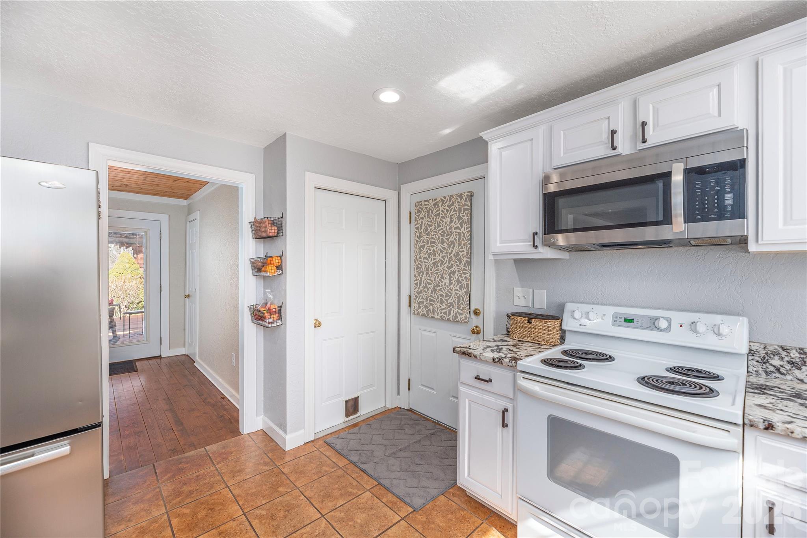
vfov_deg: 81.2
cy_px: 269
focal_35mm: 14
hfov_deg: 104.2
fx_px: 314
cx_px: 404
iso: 320
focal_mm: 14
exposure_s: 1/200
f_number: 7.1
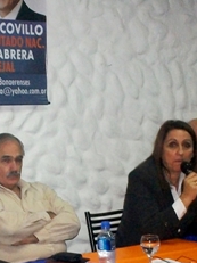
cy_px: 155
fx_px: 501
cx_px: 145
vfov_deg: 29.3
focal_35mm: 66
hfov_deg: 22.1
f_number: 4.5
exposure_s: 1/30
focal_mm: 6.3
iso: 250
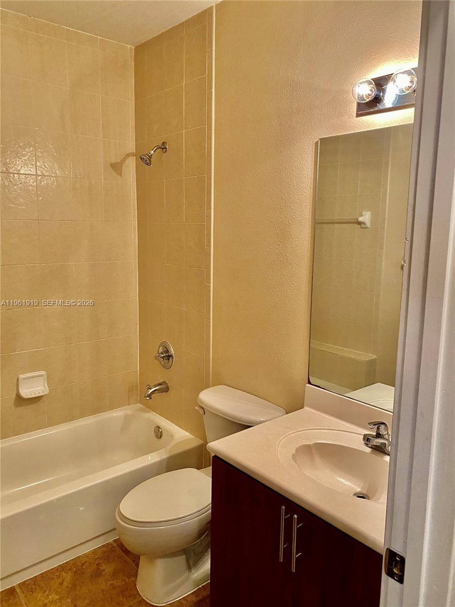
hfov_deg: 53.1
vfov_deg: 67.3
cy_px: 304
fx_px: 456
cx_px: 228
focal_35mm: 26
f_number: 1.8
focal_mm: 4.25
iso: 400
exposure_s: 1/60
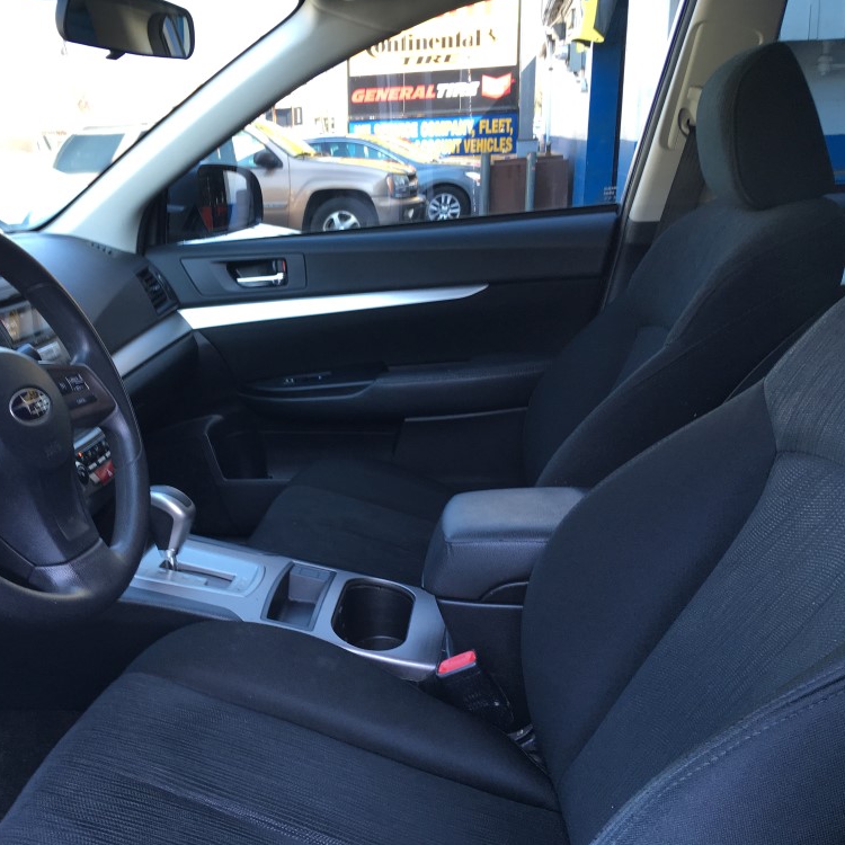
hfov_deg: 46.4
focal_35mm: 35
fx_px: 967
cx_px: 274
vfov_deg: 47.2
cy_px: 424
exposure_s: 1/60
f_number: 2.2
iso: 25
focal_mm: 4.15
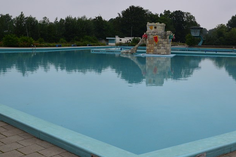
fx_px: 282
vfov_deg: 31.1
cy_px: 76
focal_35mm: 43
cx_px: 146
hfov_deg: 45.1
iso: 800
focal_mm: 22
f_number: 8
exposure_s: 1/500
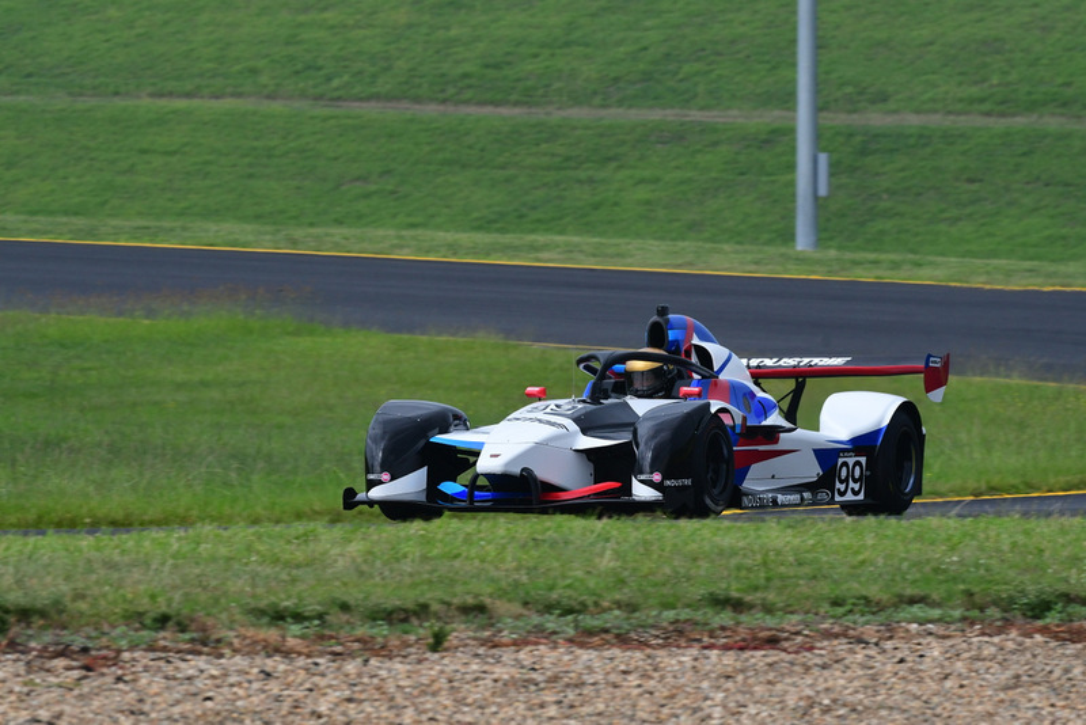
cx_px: 543
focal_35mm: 375
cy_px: 362
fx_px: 11316
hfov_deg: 5.5
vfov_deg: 3.7
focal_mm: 250
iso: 800
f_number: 11
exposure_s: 1/640
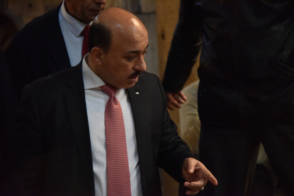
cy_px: 98
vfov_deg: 11.4
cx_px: 147
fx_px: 980
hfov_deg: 17.1
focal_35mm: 120
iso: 4000
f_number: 4
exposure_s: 1/200
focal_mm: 120
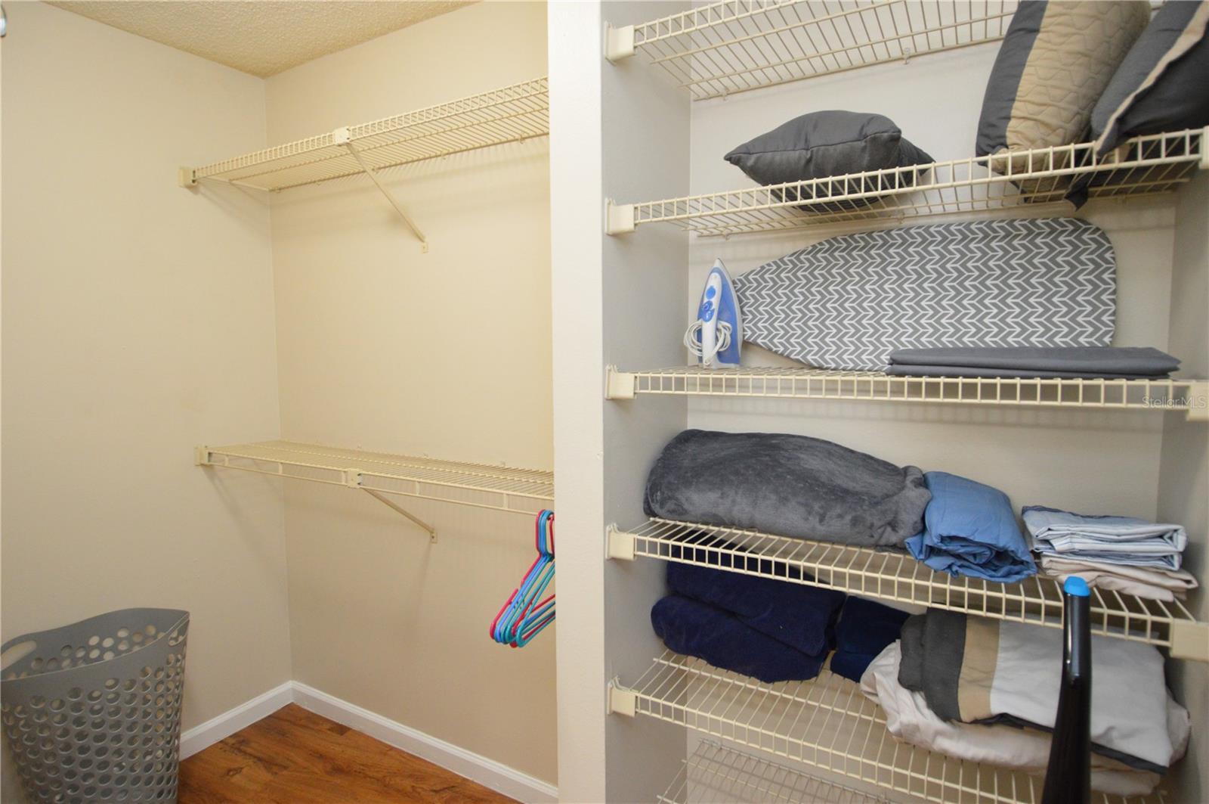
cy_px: 402
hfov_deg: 90.1
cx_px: 604
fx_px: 604
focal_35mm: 18
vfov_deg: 67.3
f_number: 4
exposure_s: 1/60
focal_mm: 12
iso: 1100
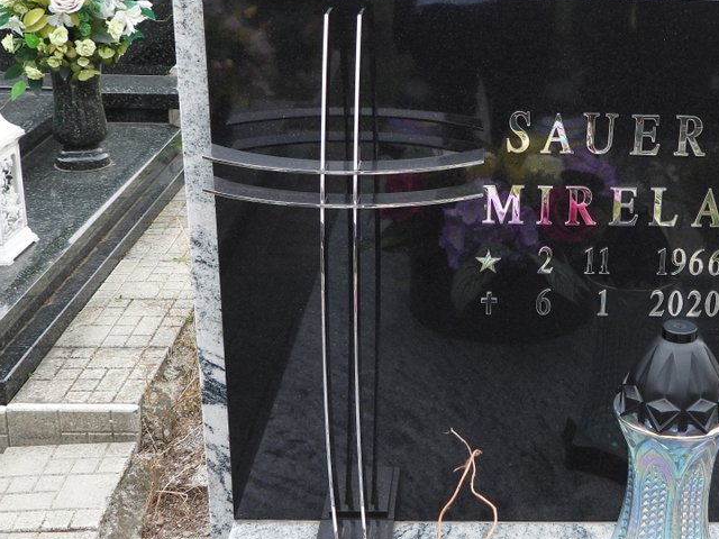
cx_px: 519
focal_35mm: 56
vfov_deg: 26.1
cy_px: 220
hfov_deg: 33.8
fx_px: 1163
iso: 100
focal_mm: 6.3
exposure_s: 1/160
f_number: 3.2
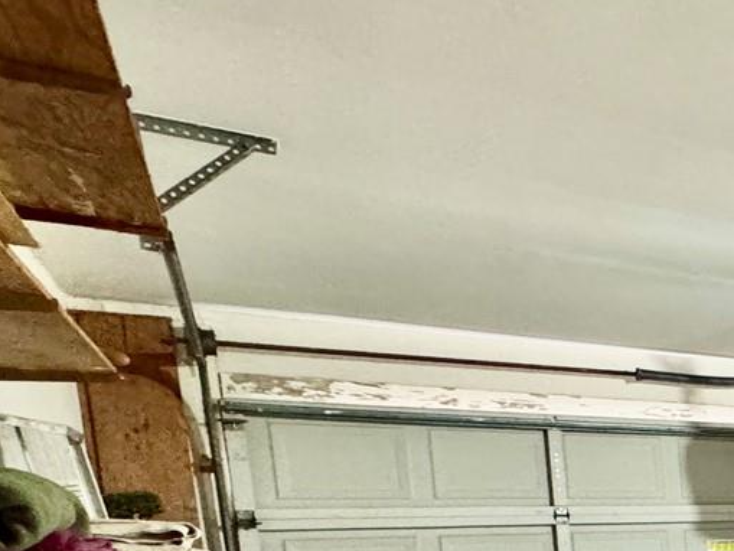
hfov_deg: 27.5
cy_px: 623
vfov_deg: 29.3
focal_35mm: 44
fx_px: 933
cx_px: 1128
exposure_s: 1/60
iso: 640
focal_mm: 2.22
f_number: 2.2
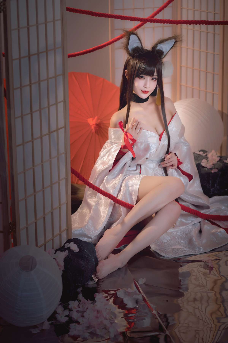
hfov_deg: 16.1
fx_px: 807
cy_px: 172
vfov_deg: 23.9
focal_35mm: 85
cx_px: 114
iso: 1250
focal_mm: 85
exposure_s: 1/125
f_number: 2.5
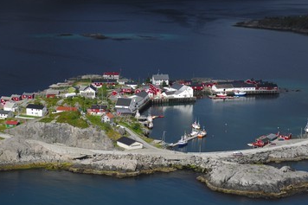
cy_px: 102
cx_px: 169
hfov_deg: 23.9
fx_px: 727
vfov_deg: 16.1
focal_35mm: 85
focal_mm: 48
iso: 100
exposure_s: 1/1500
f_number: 4
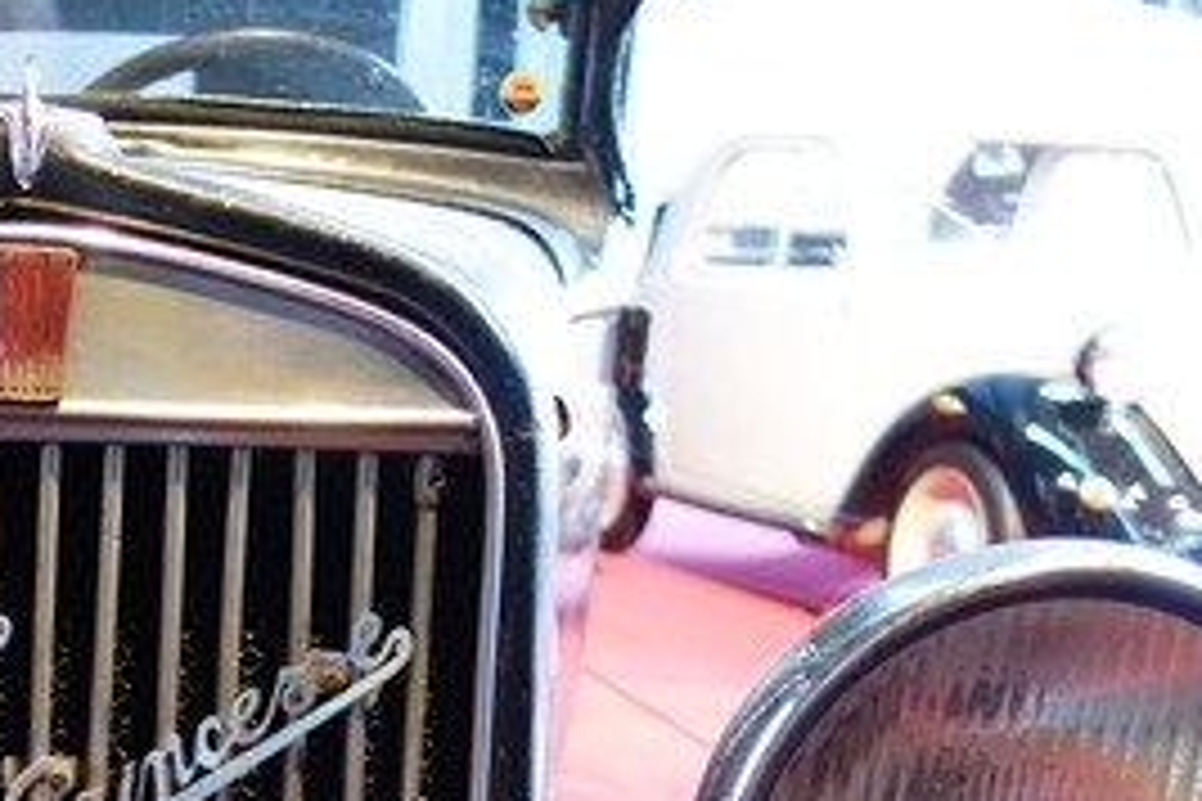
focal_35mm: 63
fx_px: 2103
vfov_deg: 20.5
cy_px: 886
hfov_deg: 29.6
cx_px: -27
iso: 640
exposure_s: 1/30
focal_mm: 10.4
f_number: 1.8
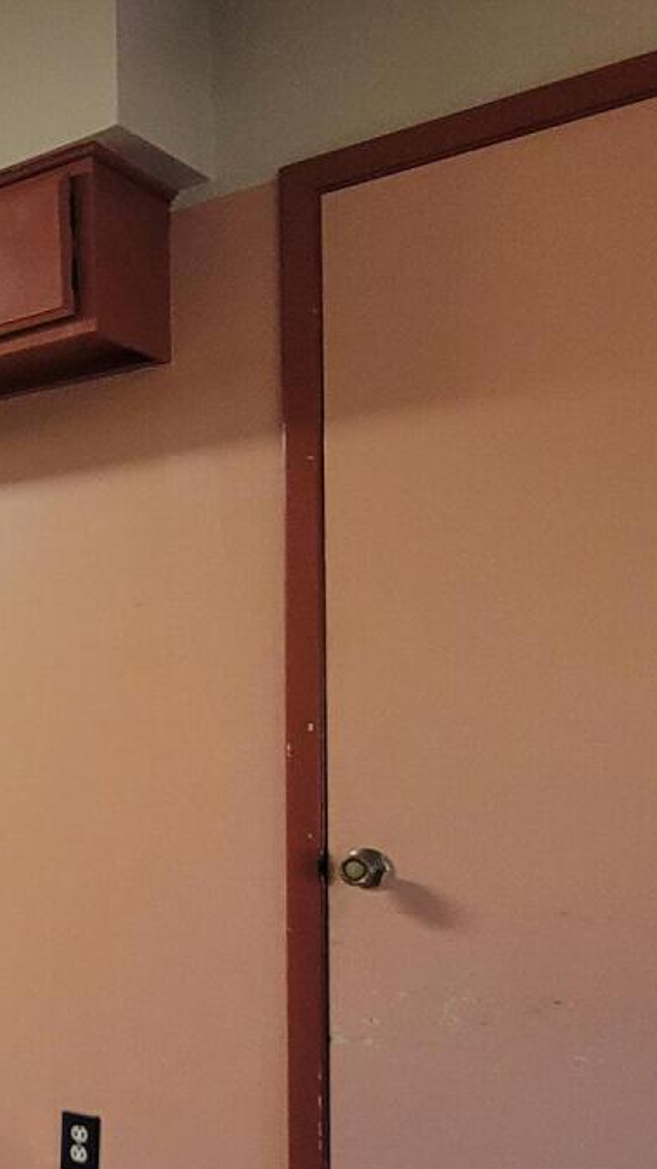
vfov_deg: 47.5
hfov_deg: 21.5
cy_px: 789
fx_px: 1301
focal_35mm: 42
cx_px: -435
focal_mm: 2.2
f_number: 2.2
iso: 320
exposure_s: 1/40
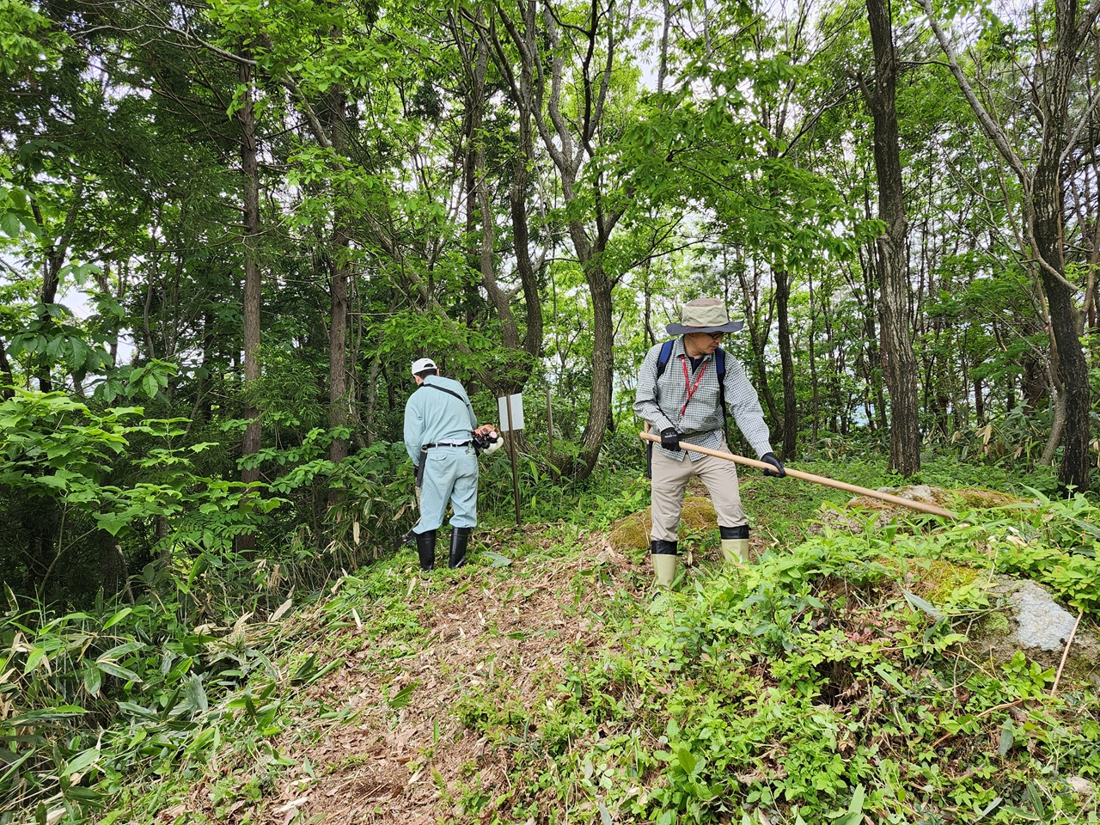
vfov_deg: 58.9
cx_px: 550
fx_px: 731
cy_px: 412
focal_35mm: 23
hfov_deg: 73.9
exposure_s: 1/180
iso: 32
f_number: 1.8
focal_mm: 5.54
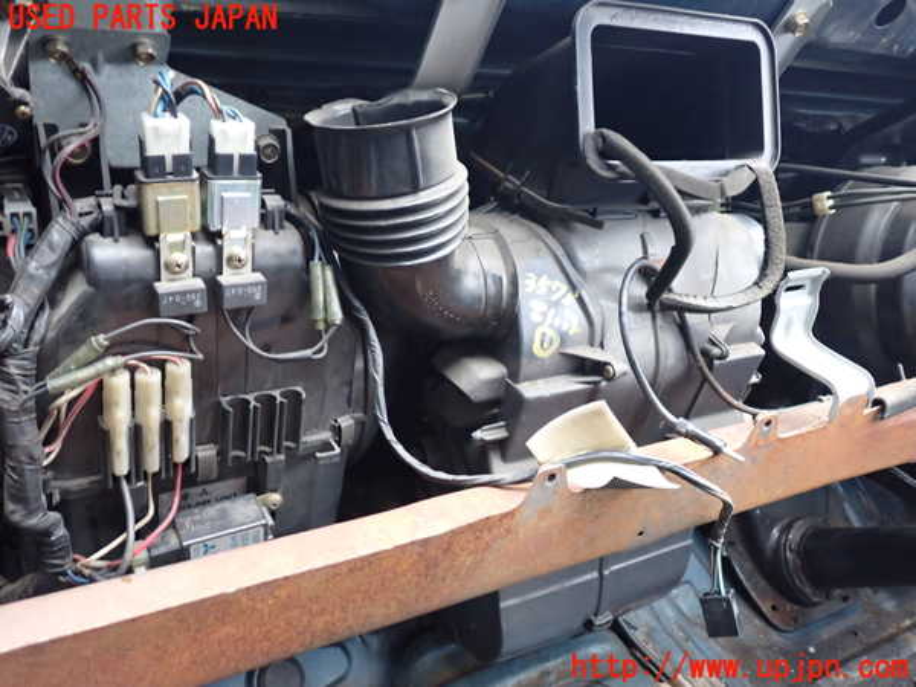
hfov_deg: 60.0
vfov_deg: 46.8
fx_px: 794
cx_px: 458
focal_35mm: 30
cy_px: 344
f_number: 2.3
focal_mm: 5.4
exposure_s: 1/30
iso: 500
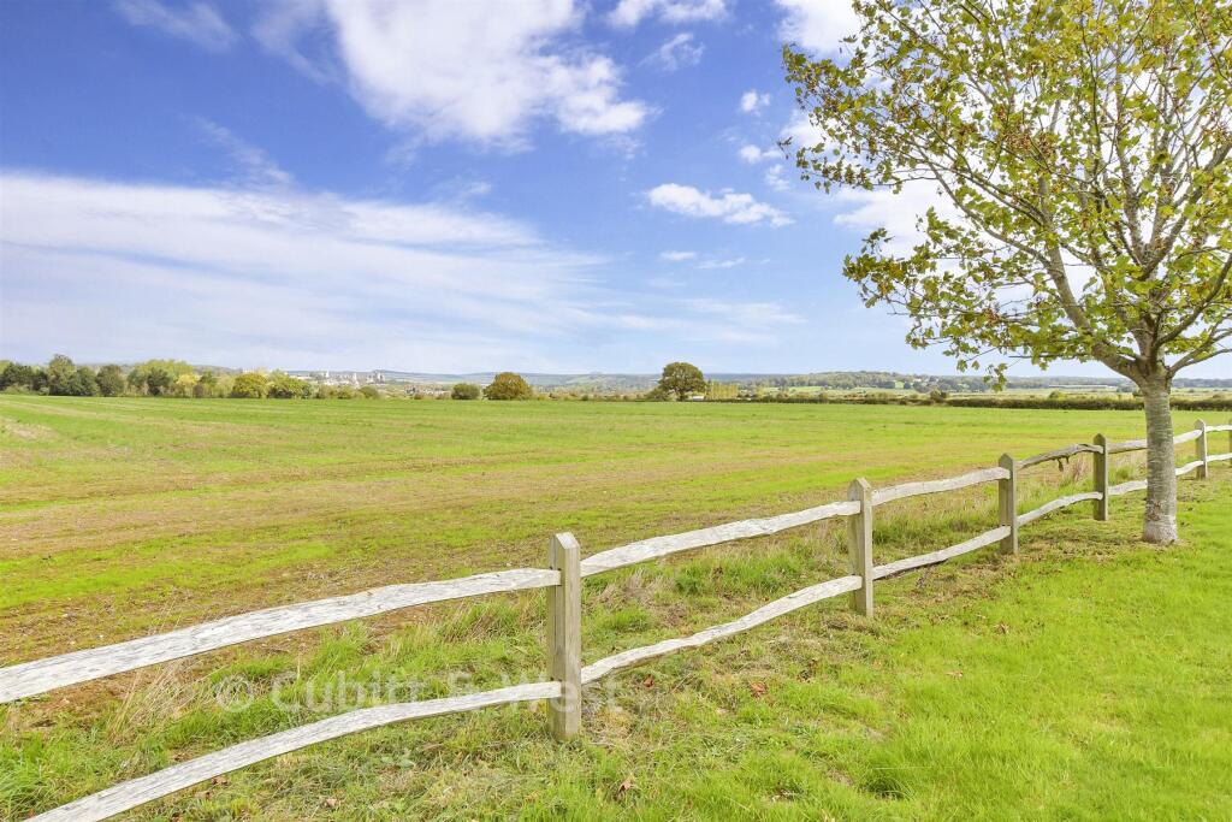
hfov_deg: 67.4
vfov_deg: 47.9
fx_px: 924
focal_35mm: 27
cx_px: 616
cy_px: 411
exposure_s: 1/250
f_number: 14
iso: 500
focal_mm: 18
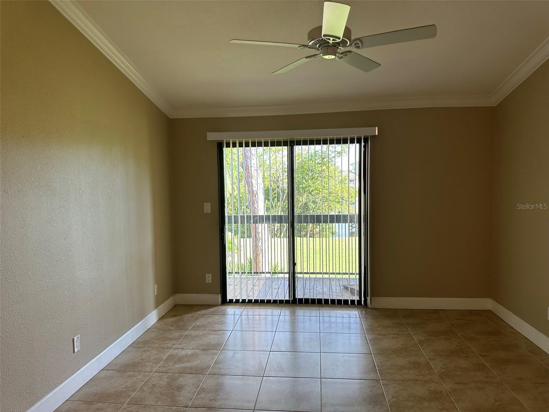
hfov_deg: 71.6
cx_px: 274
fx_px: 381
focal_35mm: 24
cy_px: 206
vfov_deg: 56.8
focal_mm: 6.86
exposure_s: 1/140
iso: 80
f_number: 1.78
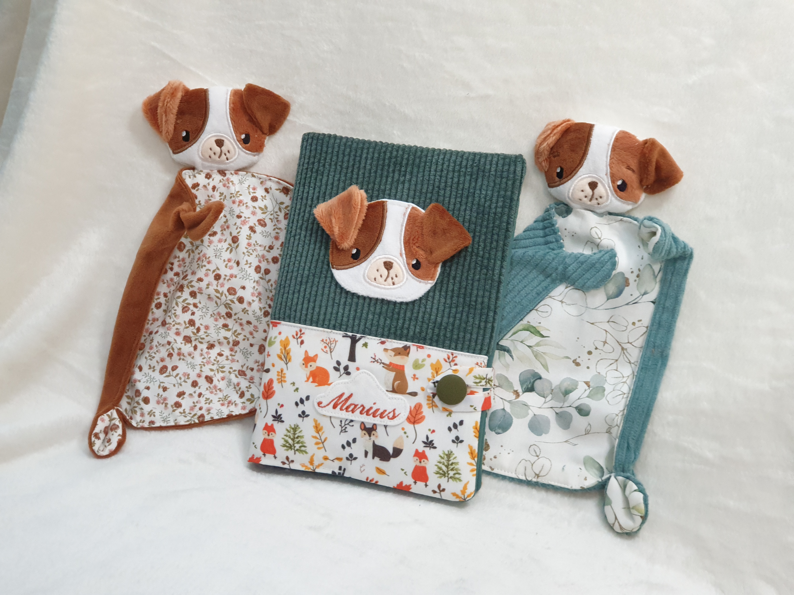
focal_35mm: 52
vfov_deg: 28.0
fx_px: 1193
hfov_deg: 36.8
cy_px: 298
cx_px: 397
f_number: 2.4
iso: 200
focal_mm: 6
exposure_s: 1/33
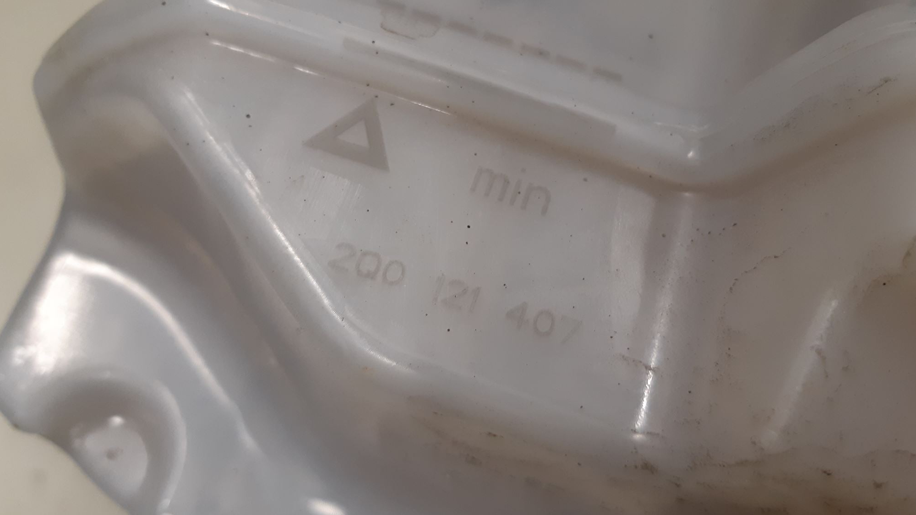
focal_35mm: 29
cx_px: 461
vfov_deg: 40.1
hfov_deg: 66.1
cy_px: 226
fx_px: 704
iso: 160
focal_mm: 3.93
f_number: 1.7
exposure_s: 1/50
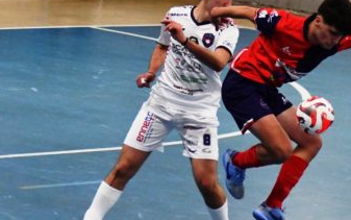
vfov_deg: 4.3
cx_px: 331
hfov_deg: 6.8
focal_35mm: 309
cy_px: 96
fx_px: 2957
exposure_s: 1/1250
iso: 8000
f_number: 5
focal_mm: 98
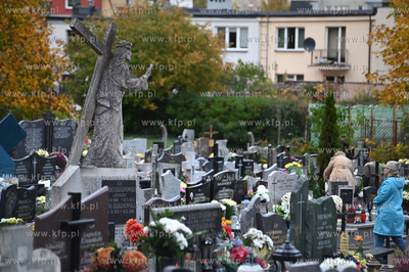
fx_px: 2214
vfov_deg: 7.0
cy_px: 136
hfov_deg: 10.6
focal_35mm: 195
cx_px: 204
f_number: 4.8
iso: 1000
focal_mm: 195
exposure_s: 1/160
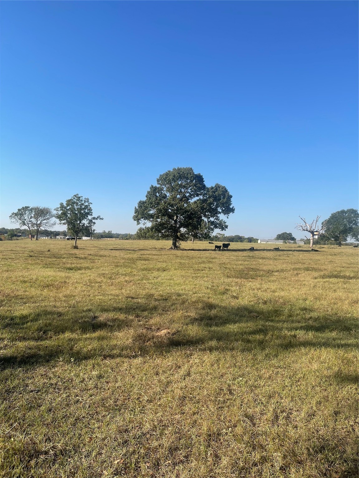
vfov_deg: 69.4
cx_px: 180
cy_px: 239
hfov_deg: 54.9
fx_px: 346
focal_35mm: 25
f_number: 1.6
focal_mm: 5.1
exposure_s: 1/2857
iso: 32
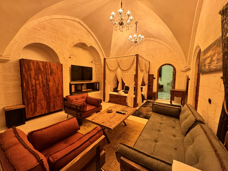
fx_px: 92
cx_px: 114
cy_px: 86
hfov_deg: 102.1
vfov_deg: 85.7
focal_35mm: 14
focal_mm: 2.22
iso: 500
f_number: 2.2
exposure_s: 1/50
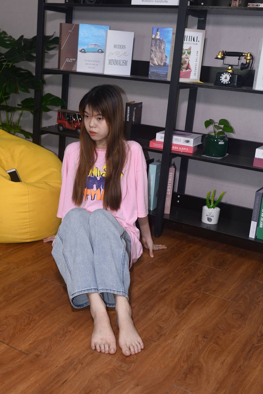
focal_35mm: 43
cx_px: 109
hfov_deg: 31.1
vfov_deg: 45.4
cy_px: 181
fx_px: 471
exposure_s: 1/160
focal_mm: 35
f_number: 5
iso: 500
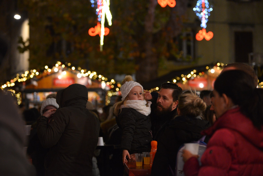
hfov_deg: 20.4
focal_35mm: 100
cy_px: 88
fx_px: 731
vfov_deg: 13.7
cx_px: 132
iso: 3200
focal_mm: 100
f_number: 2.8
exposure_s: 1/160
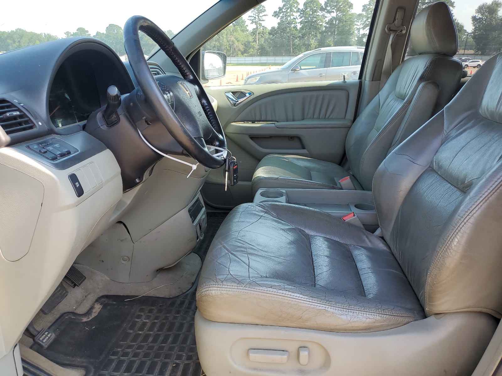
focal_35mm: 26
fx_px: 377
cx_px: 251
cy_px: 188
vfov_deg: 53.1
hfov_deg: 67.3
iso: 50
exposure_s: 1/370
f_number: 1.5
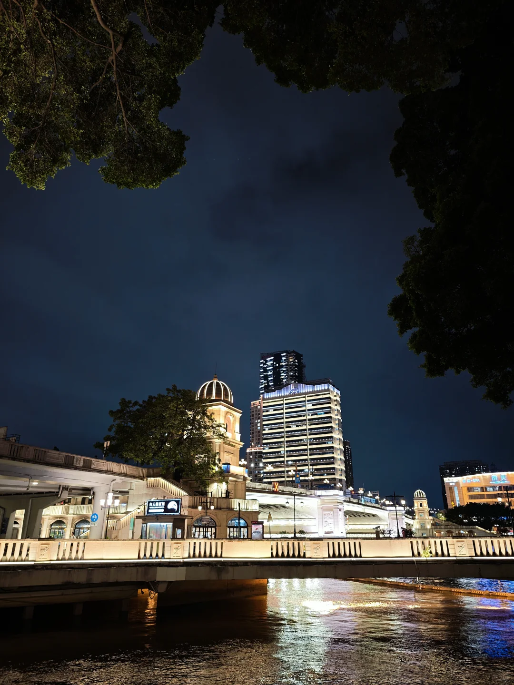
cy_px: 342
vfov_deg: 73.9
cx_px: 257
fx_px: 455
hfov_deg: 58.9
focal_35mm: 23
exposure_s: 1/33.3
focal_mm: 8.72
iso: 400
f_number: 1.63
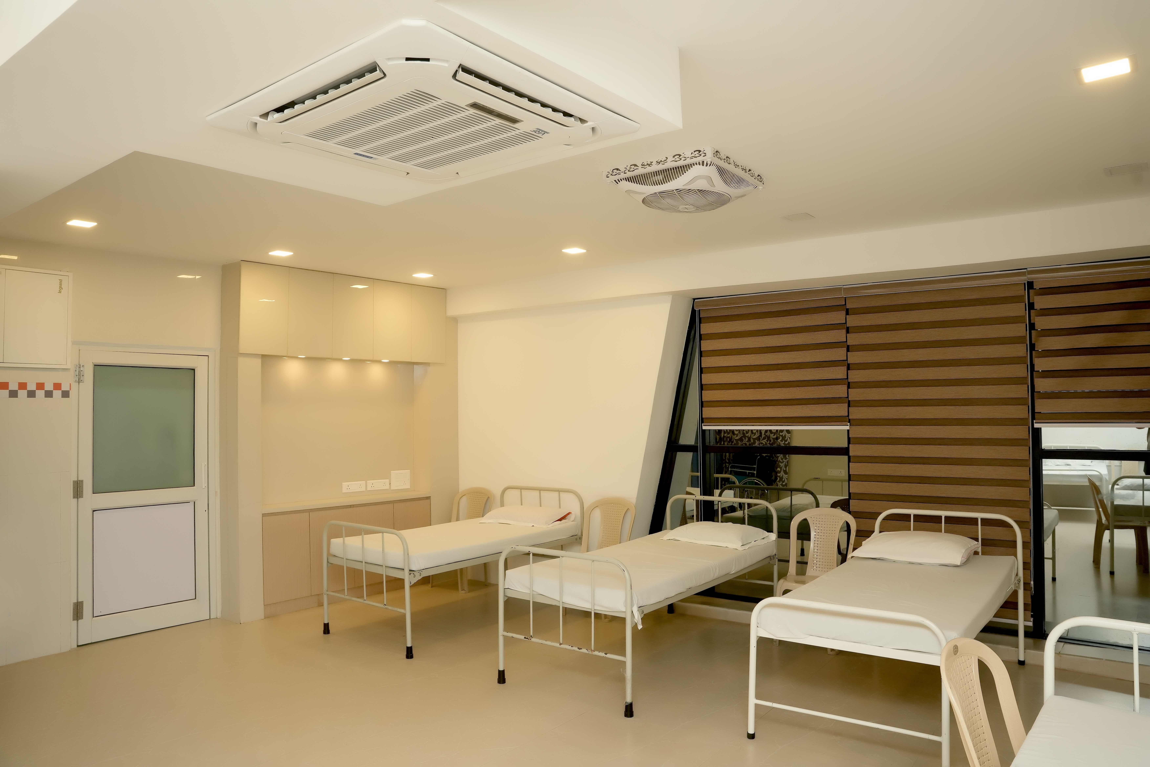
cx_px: 575
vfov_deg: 53.1
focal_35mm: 24
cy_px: 384
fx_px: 767
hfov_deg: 73.7
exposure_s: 1/100
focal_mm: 24
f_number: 6.3
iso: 1250
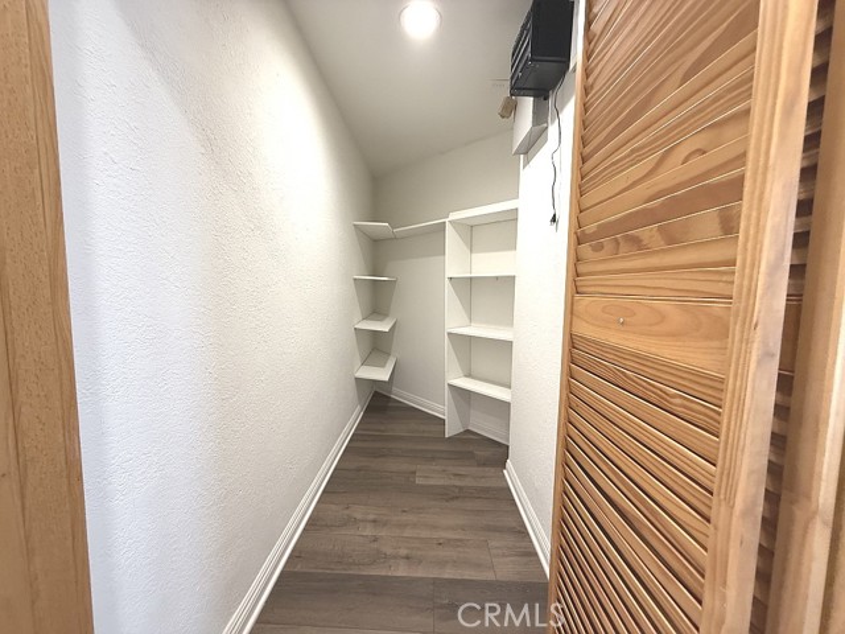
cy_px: 317
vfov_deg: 85.7
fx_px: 342
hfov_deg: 102.1
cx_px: 422
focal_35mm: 14
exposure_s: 1/60
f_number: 2.2
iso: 250
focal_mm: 2.22
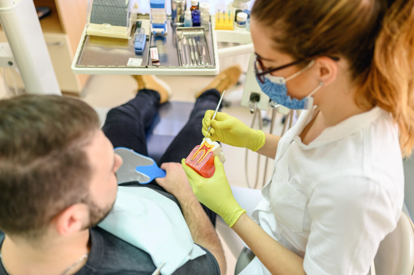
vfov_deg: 37.8
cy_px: 138
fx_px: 402
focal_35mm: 35
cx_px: 207
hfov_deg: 54.5
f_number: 2
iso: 400
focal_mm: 35
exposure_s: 1/250
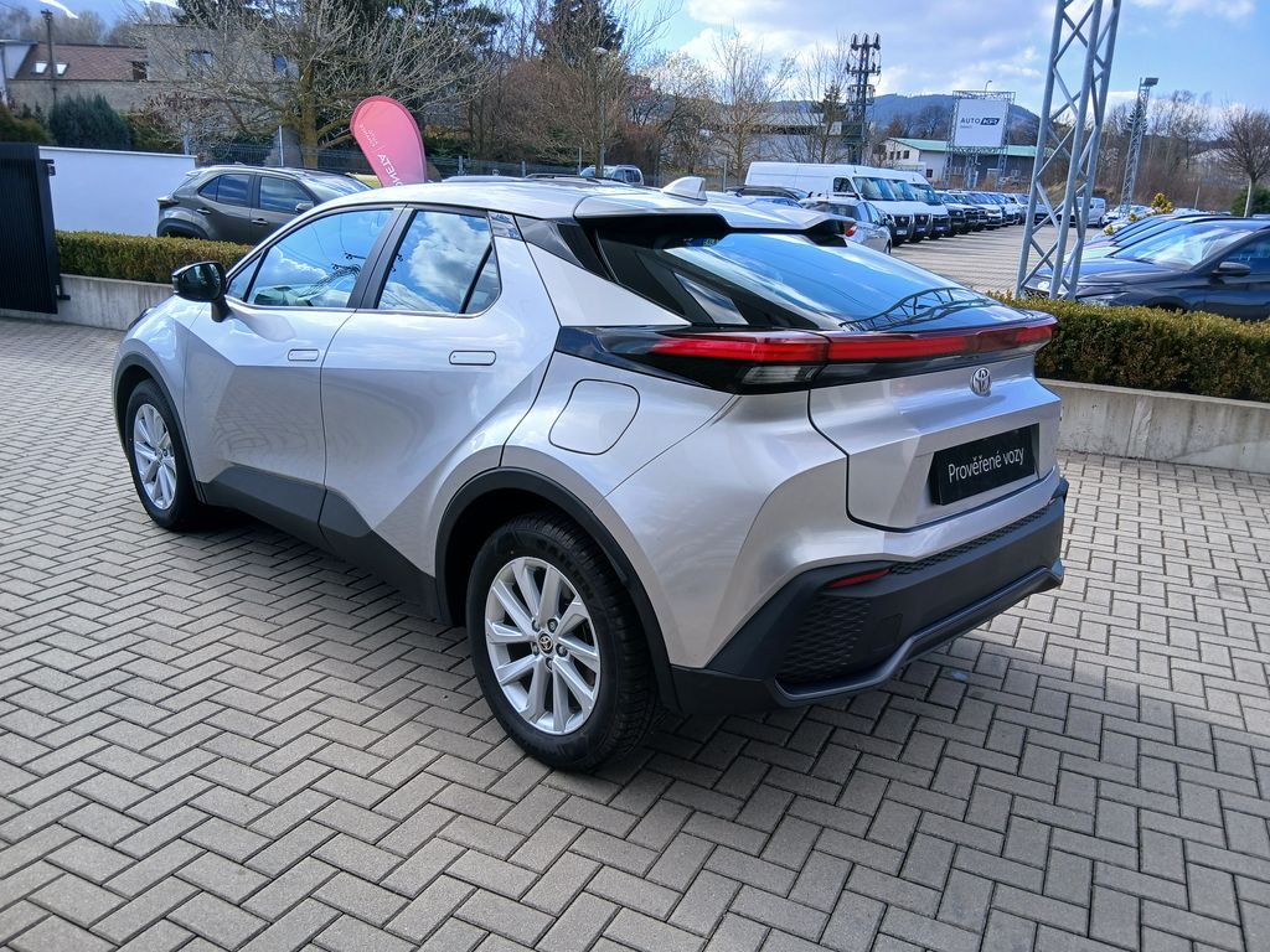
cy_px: 476
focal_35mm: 26
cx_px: 635
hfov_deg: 67.3
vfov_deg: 53.1
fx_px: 954
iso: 20
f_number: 1.8
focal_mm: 3.98
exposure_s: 1/259
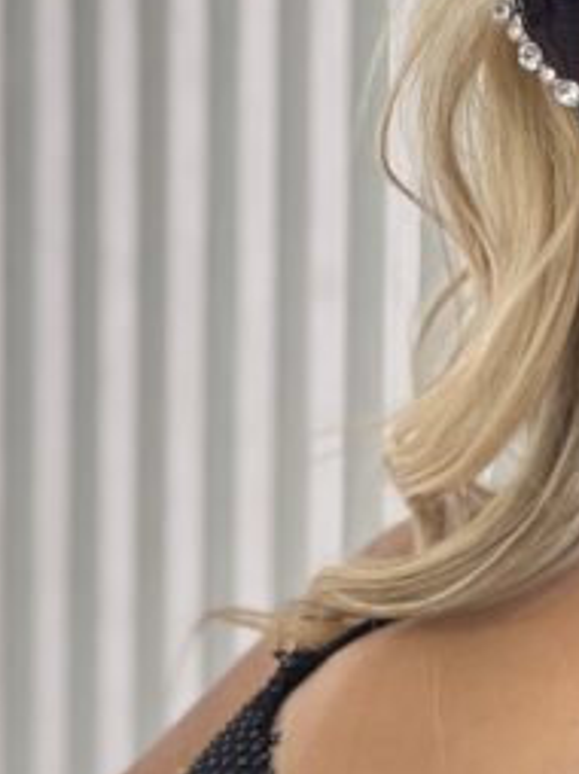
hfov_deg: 5.2
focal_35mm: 283
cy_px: 797
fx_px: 6322
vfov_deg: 7.0
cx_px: 707
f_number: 2.8
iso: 125
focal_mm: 9
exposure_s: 1/120
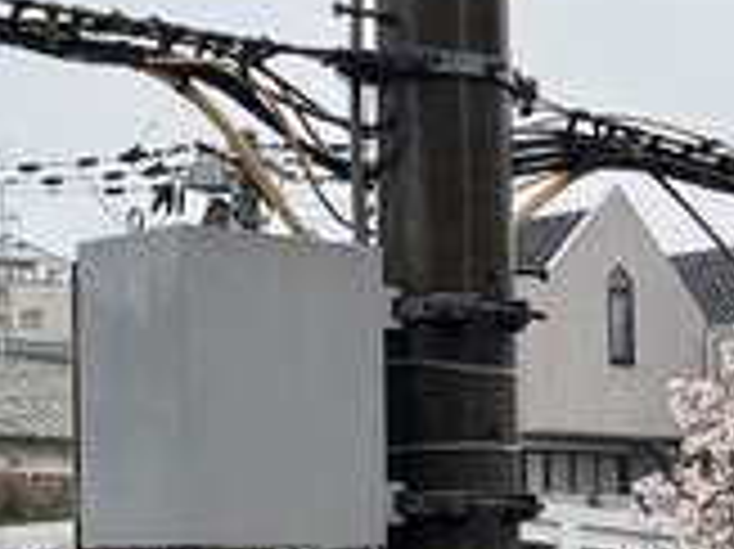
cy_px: 682
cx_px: 847
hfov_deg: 16.9
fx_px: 2373
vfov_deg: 12.8
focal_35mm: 112
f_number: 1.6
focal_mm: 5.1
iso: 50
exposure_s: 1/705
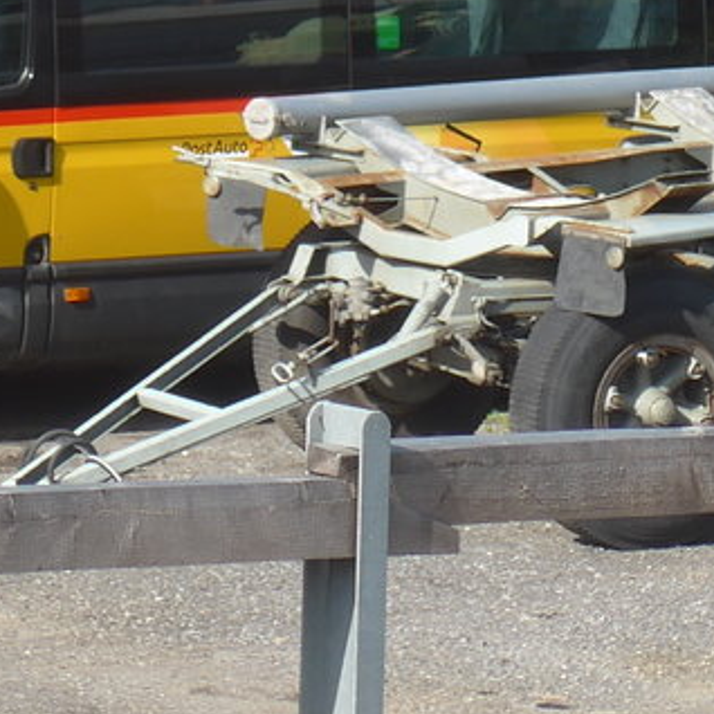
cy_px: -283
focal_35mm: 741
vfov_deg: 2.4
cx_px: 254
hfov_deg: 2.4
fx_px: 17292
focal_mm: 42.8
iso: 80
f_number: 5.9
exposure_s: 1/200
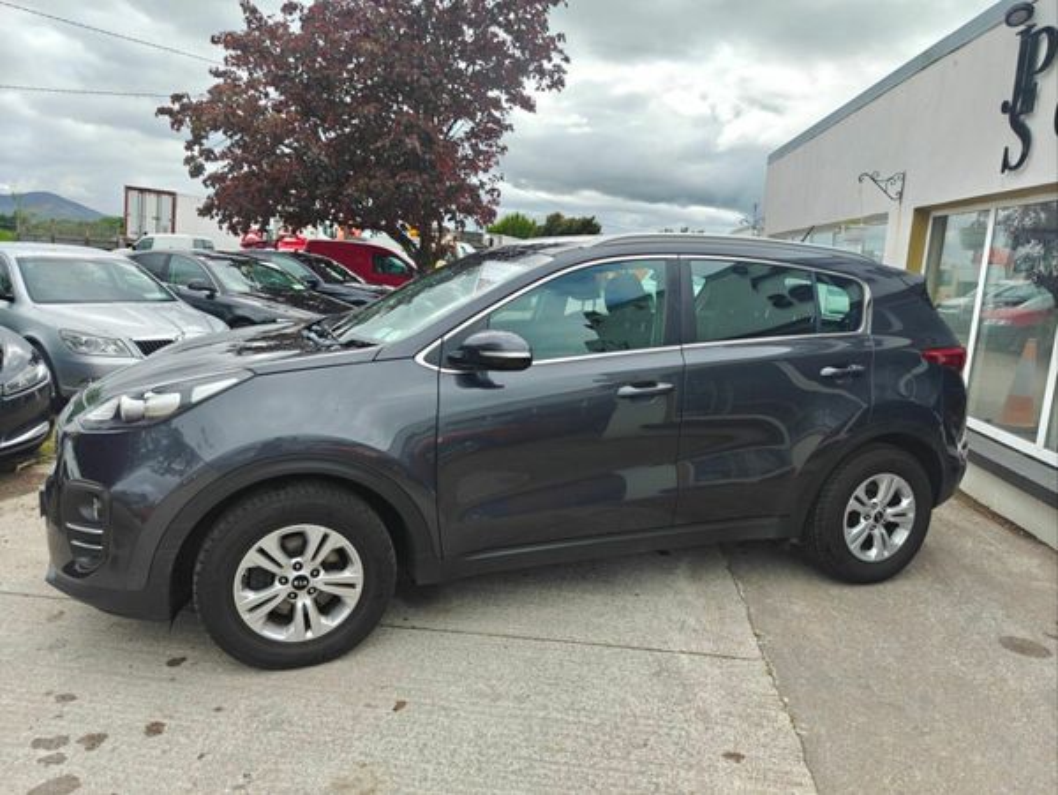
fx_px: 734
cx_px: 529
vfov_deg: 56.9
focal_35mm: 24
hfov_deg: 71.6
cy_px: 398
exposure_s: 1/211
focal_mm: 6.06
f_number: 1.7
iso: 64
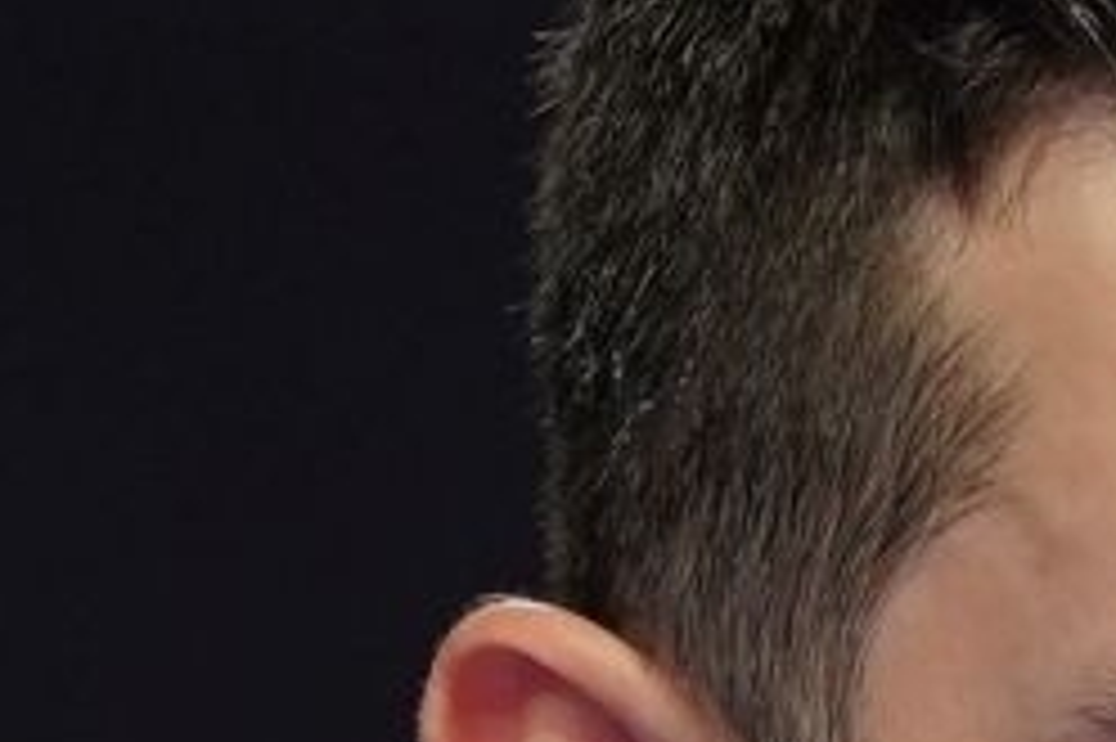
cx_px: 2061
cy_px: 2069
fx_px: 134942
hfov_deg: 0.5
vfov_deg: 0.3
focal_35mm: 4356
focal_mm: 400
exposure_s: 1/500
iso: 800
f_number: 2.8
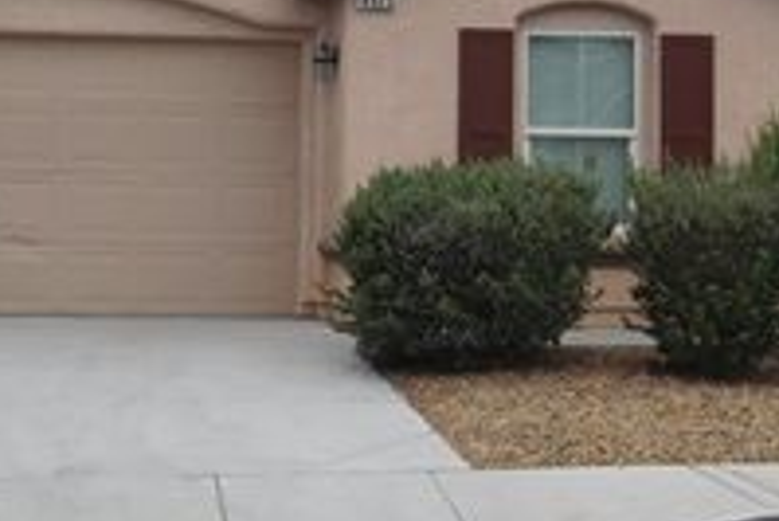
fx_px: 2035
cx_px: 333
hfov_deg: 21.7
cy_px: 108
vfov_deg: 14.5
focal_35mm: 94
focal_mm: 6.3
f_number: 7
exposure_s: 1/400
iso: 125
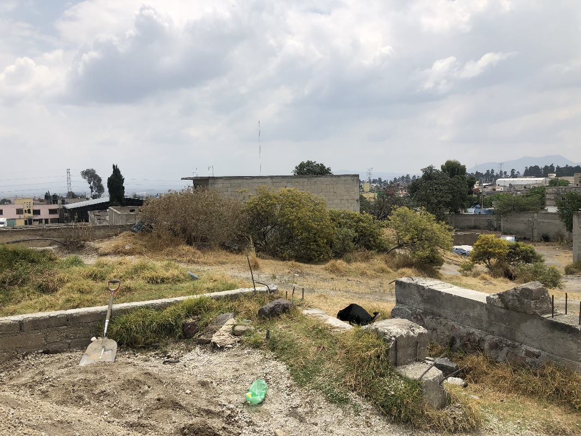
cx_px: 290
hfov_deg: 63.4
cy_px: 218
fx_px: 470
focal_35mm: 28
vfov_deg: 49.8
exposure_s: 1/3472
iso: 25
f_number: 1.8
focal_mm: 3.99
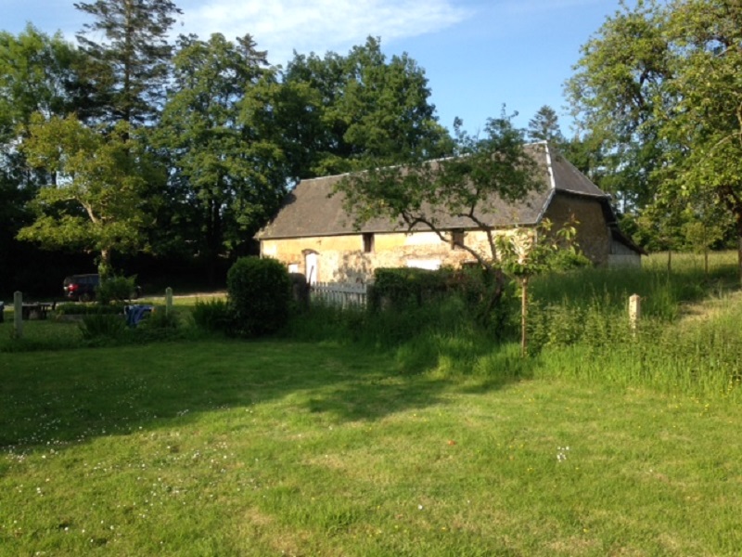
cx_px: 371
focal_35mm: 33
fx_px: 707
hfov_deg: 55.4
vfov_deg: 42.9
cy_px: 278
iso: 50
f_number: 2.4
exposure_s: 1/669
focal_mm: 4.12
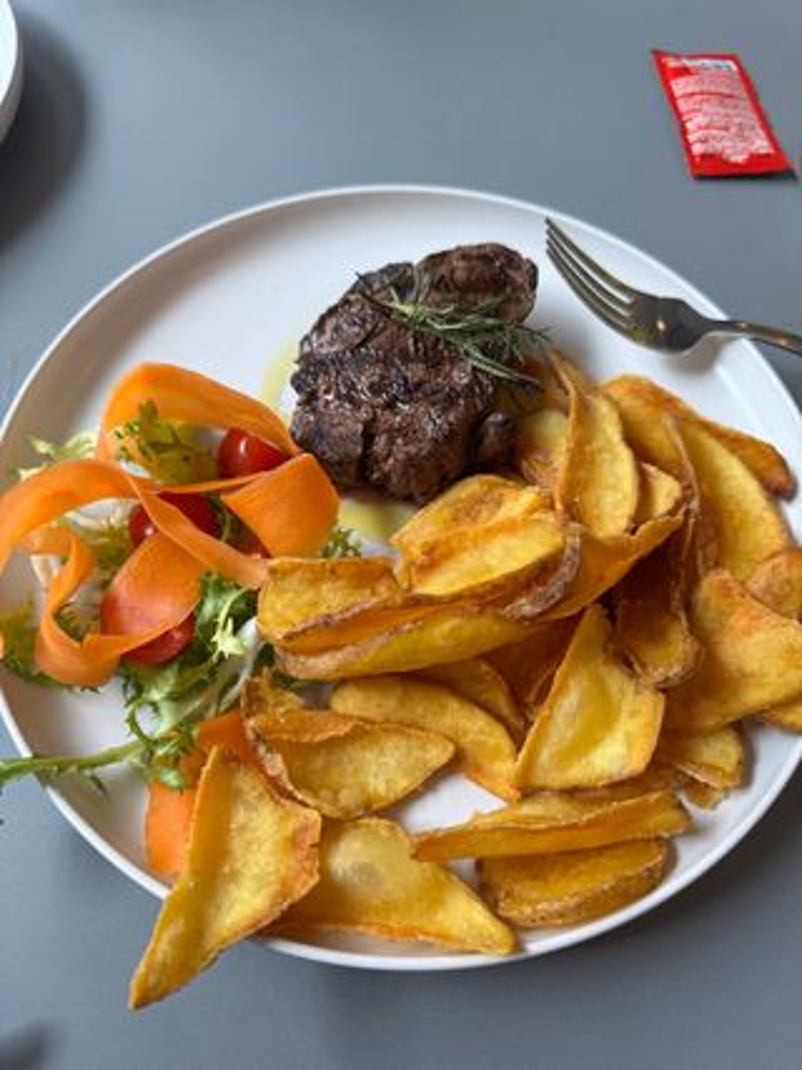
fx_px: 742
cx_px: 401
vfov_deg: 71.6
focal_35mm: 24
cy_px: 535
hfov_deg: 56.8
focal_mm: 6.76
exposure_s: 1/100
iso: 50
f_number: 1.78
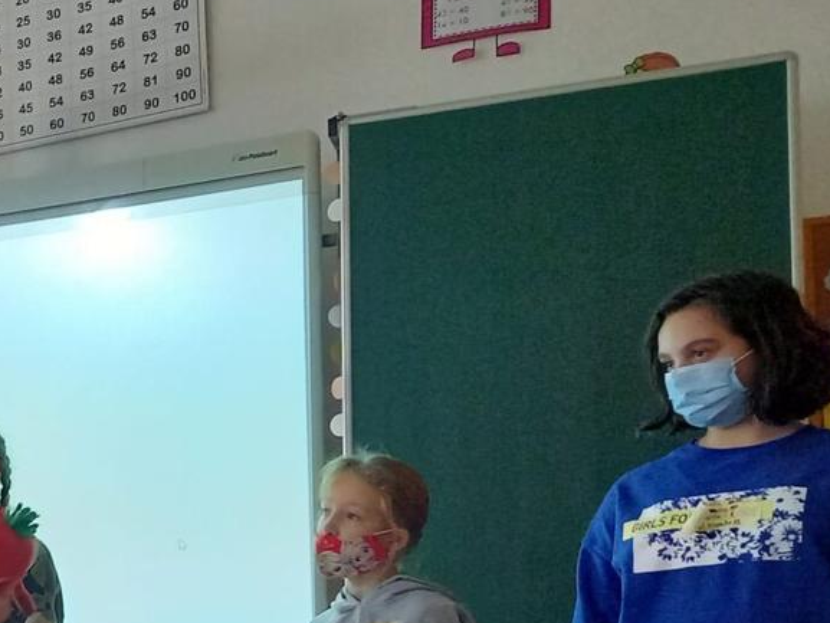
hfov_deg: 30.2
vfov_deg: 24.4
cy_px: 584
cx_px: -58
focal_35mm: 58
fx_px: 1391
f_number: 2
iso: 640
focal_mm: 4.6
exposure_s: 1/24
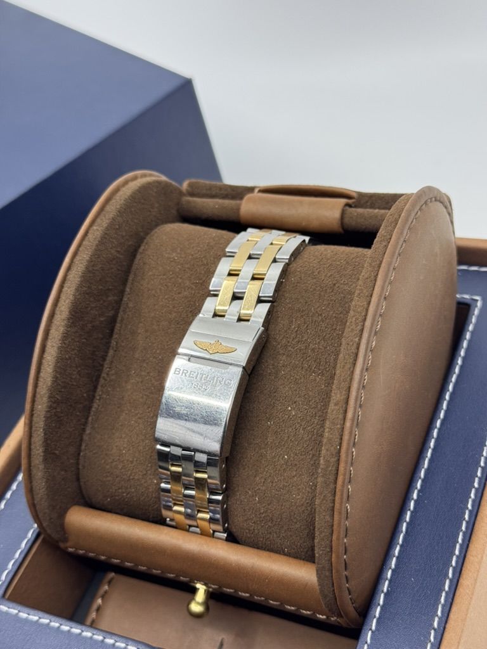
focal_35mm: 48
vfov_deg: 39.7
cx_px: 244
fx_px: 900
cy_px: 324
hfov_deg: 30.3
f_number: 1.78
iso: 64
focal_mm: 6.76
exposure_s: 1/325
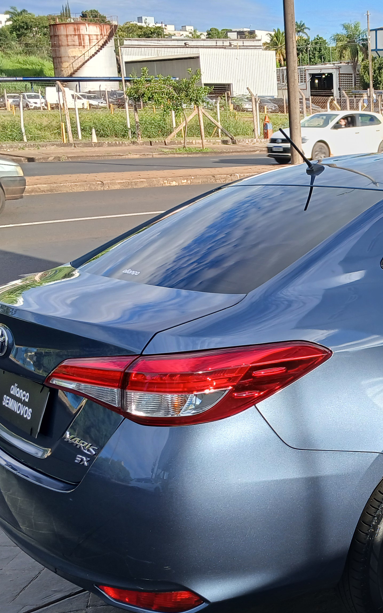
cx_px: 395
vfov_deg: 40.9
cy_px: 366
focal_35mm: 49
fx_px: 818
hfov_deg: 24.9
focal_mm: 3.98
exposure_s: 1/198
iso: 20
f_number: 1.8
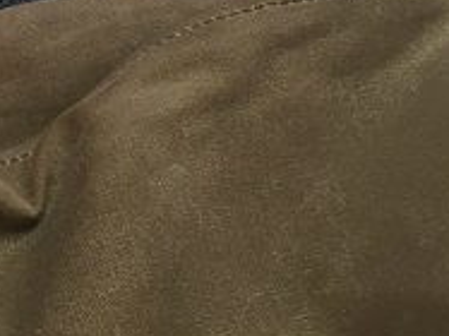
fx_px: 1206
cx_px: -144
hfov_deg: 19.4
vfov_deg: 15.7
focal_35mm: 93
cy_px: 43
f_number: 2.2
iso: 32
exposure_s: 1/30
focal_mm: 4.15
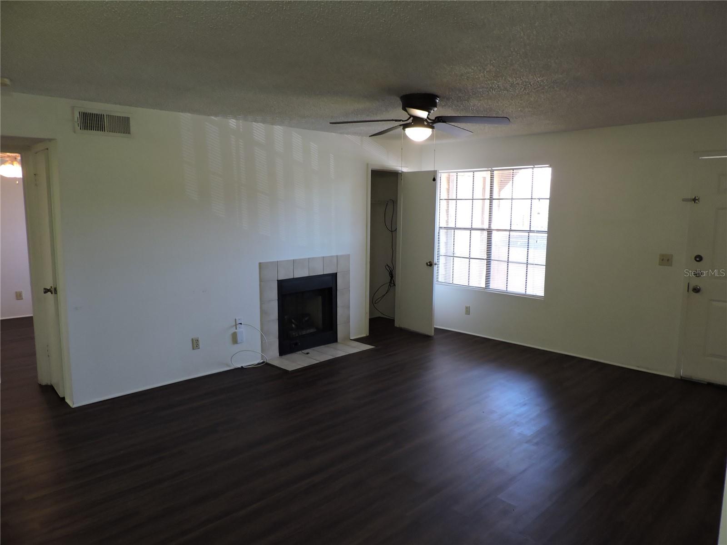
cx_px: 364
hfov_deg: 71.6
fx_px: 504
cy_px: 272
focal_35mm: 24
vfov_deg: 56.8
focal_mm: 4.3
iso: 220
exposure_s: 1/30
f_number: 3
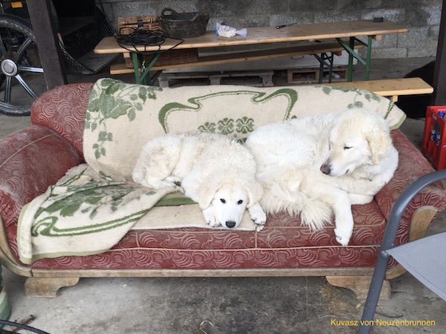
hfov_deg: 61.7
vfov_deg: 48.2
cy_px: 167
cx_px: 223
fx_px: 374
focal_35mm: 29
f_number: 2.2
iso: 32
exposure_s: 1/60
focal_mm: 4.15
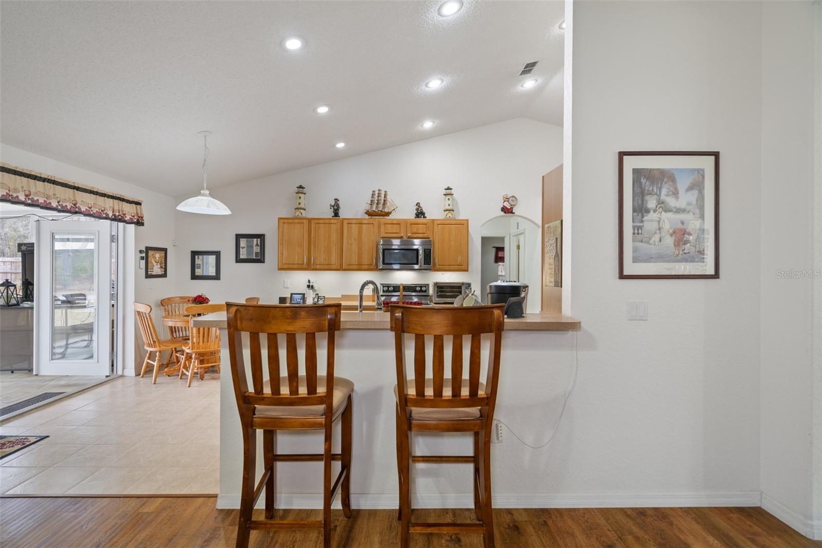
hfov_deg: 93.3
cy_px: 274
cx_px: 411
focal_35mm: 17
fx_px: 388
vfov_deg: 70.4
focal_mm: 17
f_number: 6.3
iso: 320
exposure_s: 4
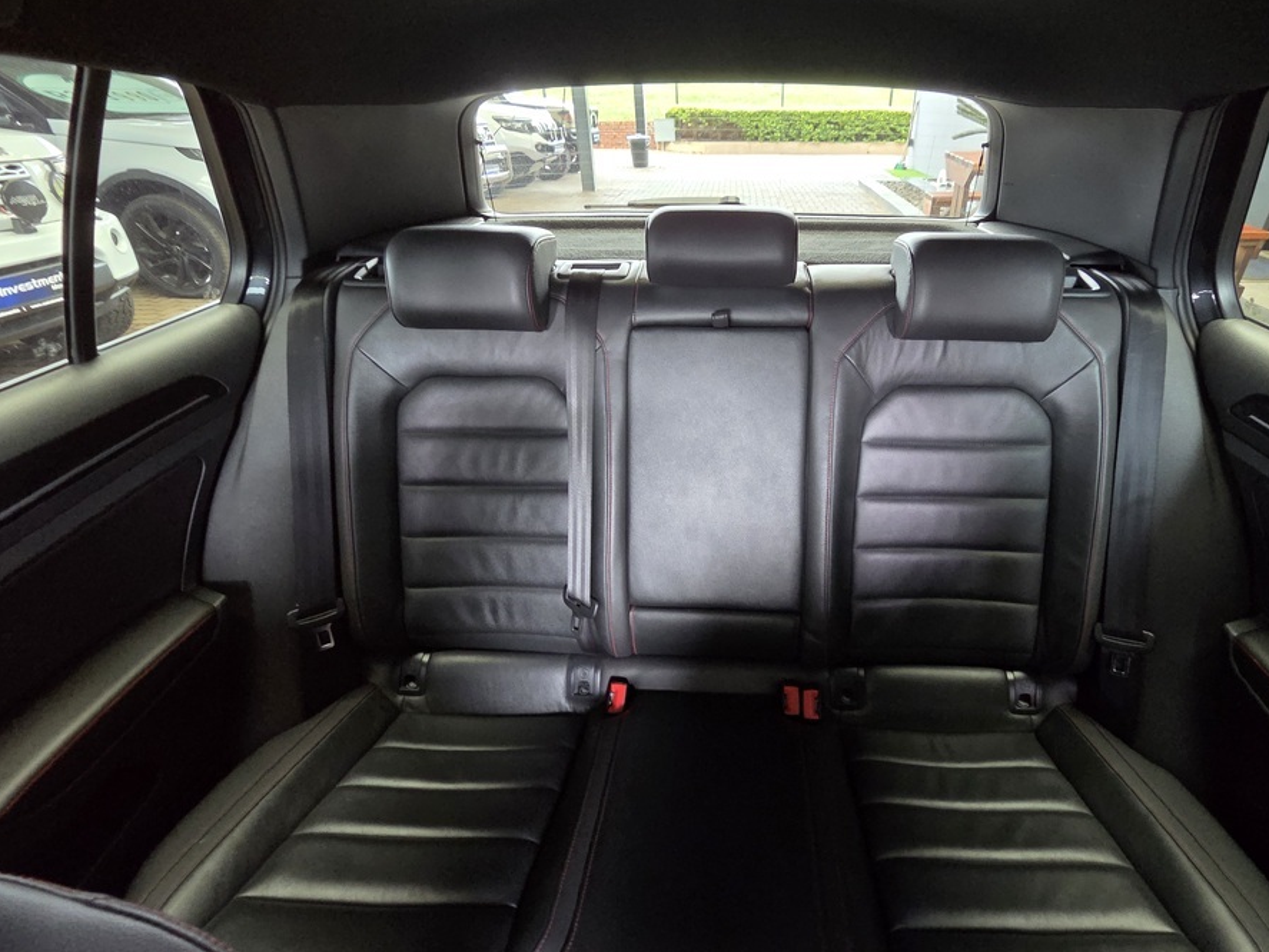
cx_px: 730
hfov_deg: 97.4
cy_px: 449
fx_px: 550
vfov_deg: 81.7
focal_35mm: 15
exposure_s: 1/50
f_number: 2.2
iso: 1000
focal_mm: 2.2
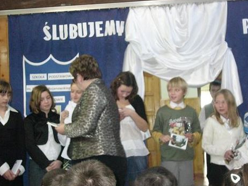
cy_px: 90
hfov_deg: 29.8
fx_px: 465
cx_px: 121
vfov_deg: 22.6
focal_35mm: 65
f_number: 3.7
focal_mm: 10
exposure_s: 1/60
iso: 400
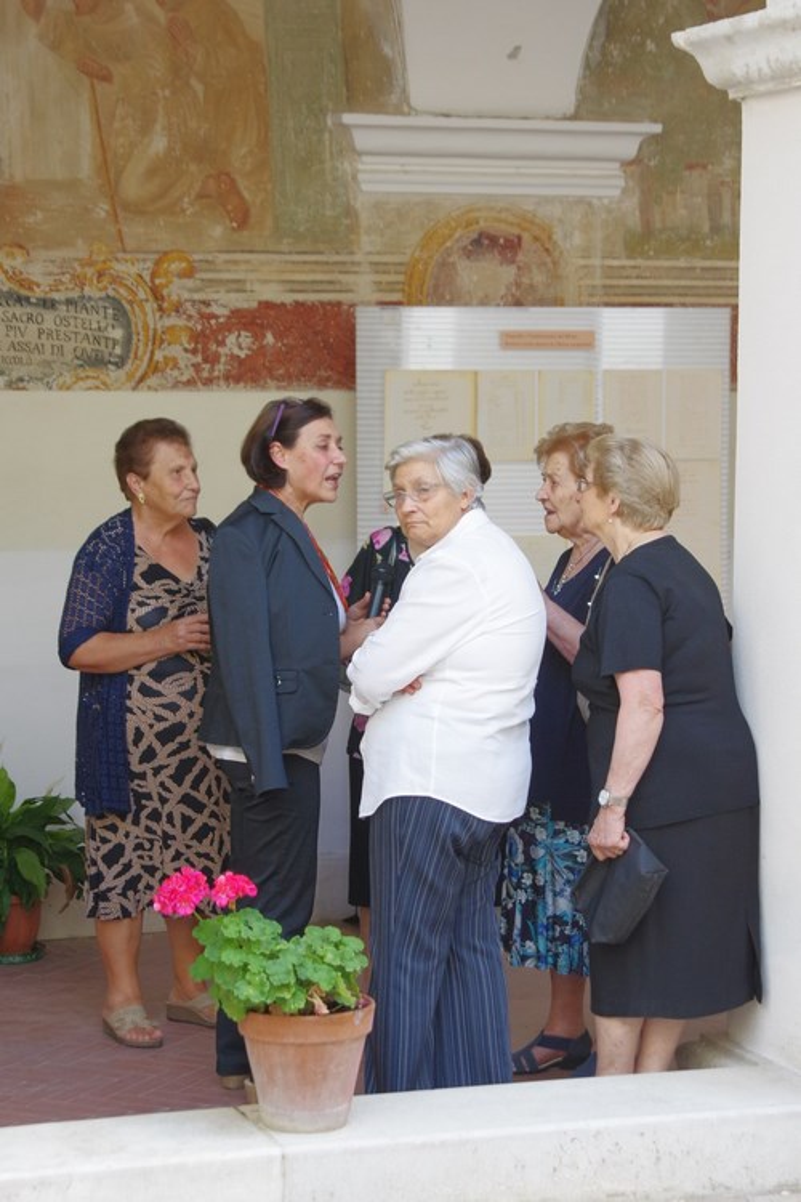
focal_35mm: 94
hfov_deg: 14.6
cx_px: 400
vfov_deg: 21.7
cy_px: 601
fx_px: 3137
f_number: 6.3
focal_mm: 63
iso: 800
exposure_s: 1/60
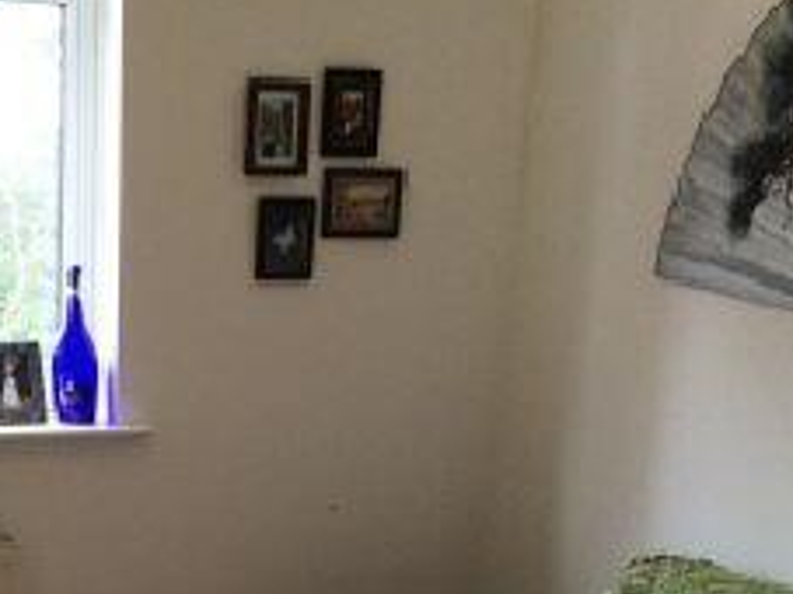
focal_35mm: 64
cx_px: 168
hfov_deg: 29.6
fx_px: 1465
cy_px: 638
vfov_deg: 21.8
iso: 160
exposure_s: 1/33
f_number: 2.2
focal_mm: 4.15
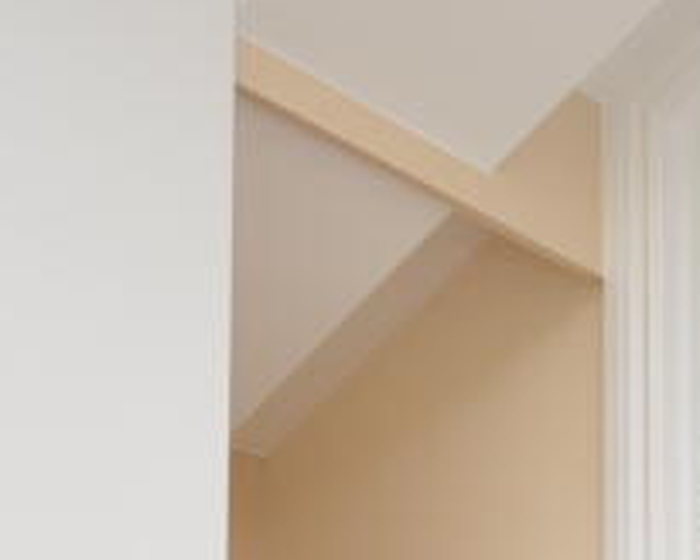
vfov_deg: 18.0
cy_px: 801
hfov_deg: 23.3
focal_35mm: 77
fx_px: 1602
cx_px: 751
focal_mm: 11
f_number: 4.5
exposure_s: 1/80
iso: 400
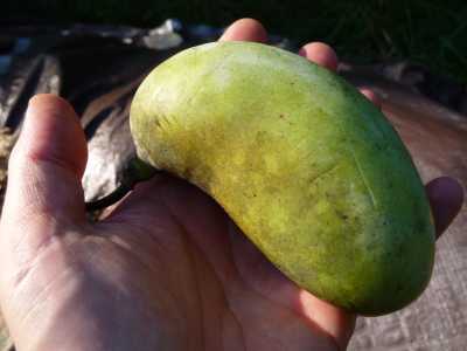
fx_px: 432
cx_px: 234
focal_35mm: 32
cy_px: 176
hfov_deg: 56.8
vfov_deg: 44.2
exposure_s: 1/400
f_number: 3.5
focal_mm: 5.3
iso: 100
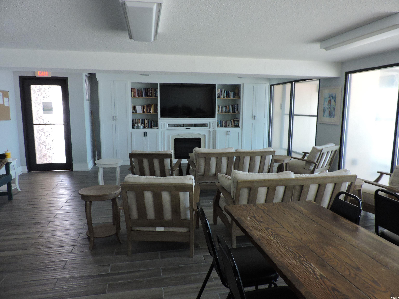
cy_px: 150
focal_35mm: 24
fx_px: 277
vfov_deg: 56.8
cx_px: 200
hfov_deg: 71.6
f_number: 3
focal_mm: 4.3
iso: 400
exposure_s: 1/13
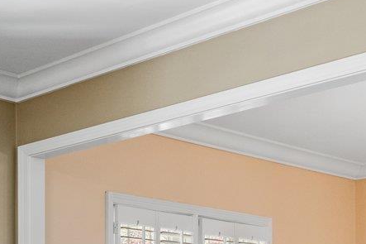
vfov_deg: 16.6
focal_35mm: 76
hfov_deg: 20.2
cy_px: 344
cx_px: -270
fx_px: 776
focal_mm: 16.5
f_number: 8
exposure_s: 1/40
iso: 250
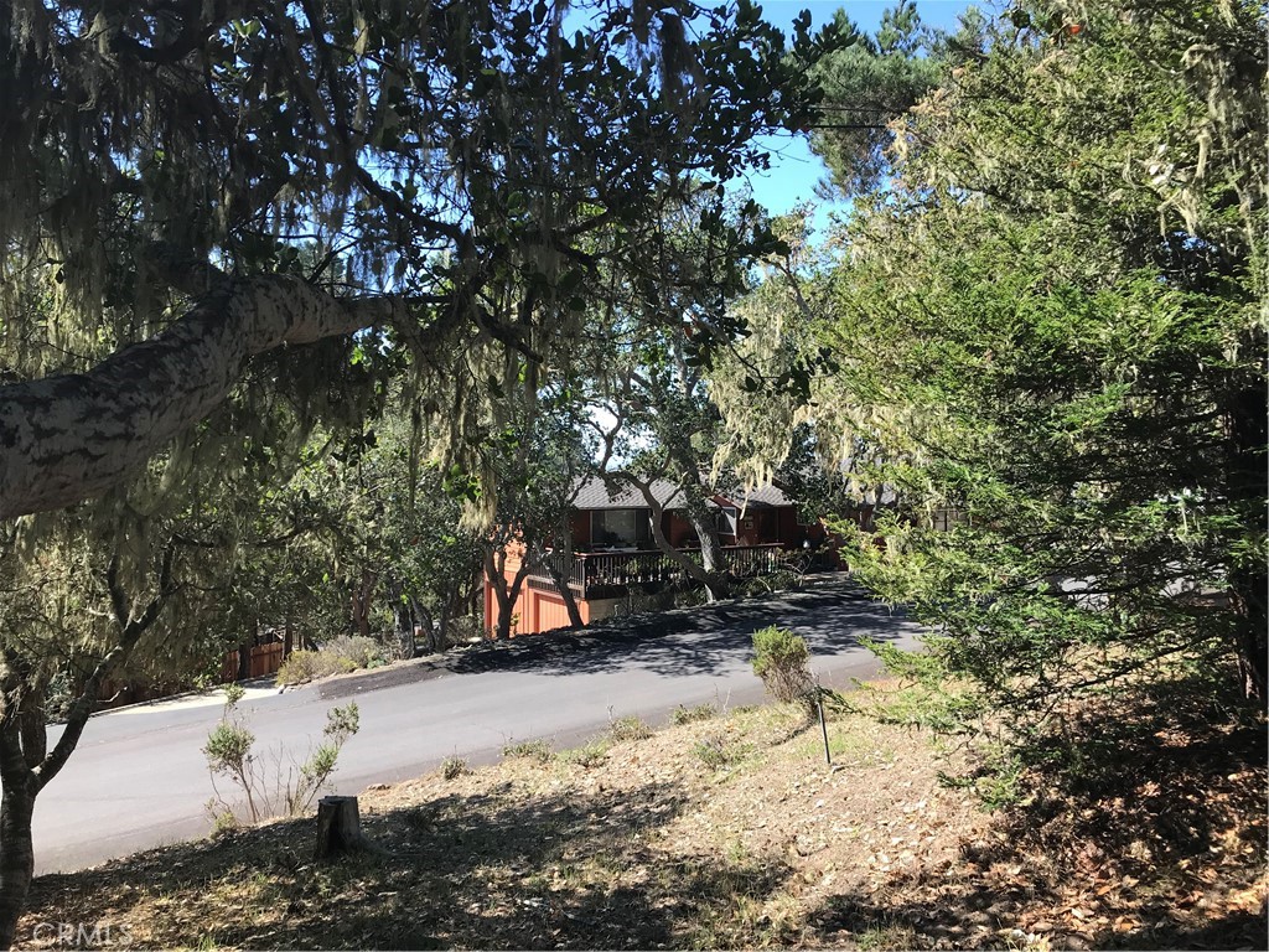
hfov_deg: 63.4
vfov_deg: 49.7
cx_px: 634
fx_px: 1026
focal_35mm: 28
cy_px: 476
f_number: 1.8
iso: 20
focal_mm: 3.99
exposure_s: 1/725
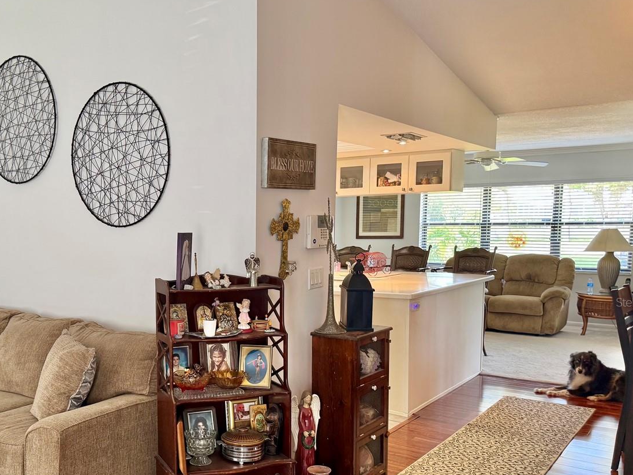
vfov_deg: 40.4
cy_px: 302
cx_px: 209
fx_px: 640
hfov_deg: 51.6
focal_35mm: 35
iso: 200
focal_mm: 6.76
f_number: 1.78
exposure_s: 1/60
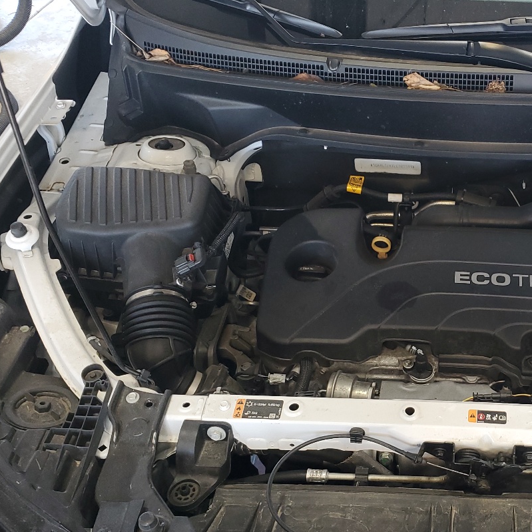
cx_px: 473
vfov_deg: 36.5
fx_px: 800
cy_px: 346
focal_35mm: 46
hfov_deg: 34.8
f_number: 1.5
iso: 68
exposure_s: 1/60.2
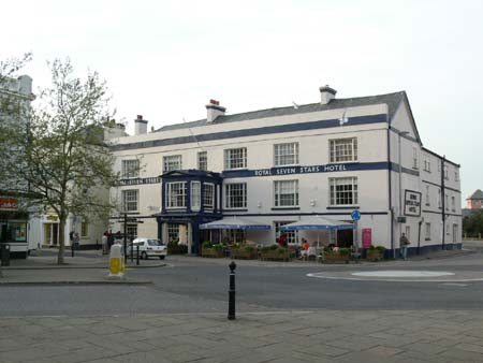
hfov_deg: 45.8
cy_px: 182
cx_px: 242
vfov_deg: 35.2
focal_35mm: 41
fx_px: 572
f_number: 7.1
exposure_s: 1/80
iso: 100
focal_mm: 8.4
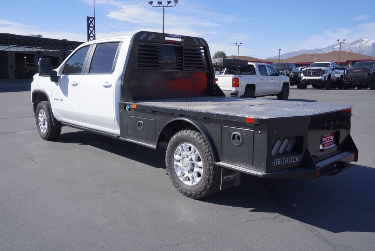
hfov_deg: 59.5
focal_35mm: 32
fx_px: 328
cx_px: 188
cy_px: 126
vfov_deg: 41.8
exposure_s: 1/640
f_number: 4.5
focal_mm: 21
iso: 100
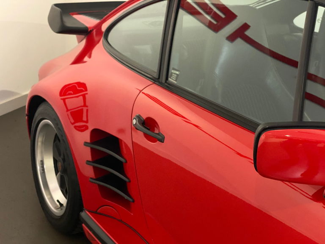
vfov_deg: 28.0
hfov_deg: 36.8
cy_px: 122
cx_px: 162
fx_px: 488
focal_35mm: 52
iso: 640
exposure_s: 1/53
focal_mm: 6
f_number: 2
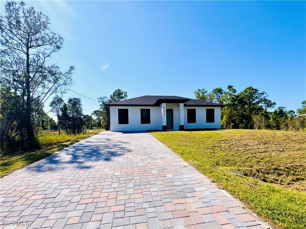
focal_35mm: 14
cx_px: 153
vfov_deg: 85.6
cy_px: 114
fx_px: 124
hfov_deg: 102.1
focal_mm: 2.22
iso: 50
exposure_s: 1/2770
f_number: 2.2
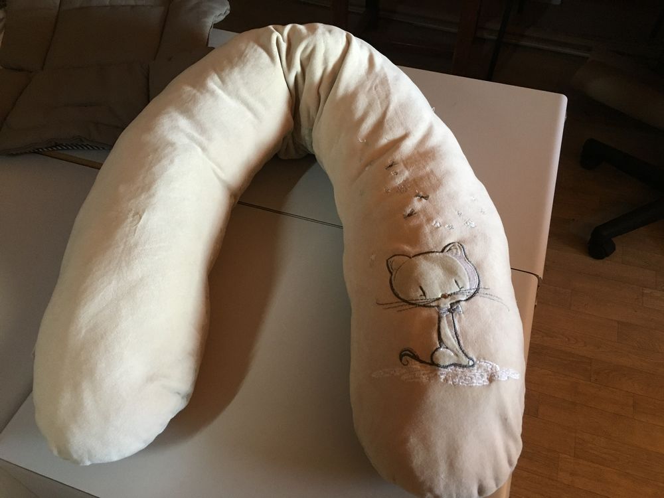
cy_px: 249
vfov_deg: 48.2
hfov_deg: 61.7
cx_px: 332
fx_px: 556
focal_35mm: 29
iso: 200
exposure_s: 1/20
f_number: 2.2
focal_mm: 4.15
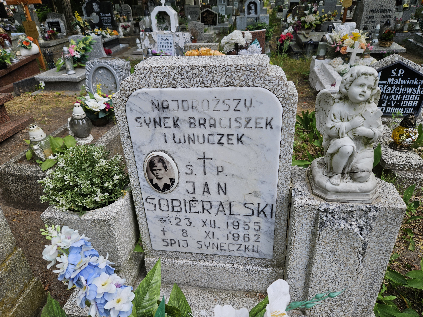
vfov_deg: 58.9
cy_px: 158
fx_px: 281
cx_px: 212
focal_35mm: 23
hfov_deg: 73.9
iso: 25
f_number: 1.8
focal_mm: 5.4
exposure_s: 1/292
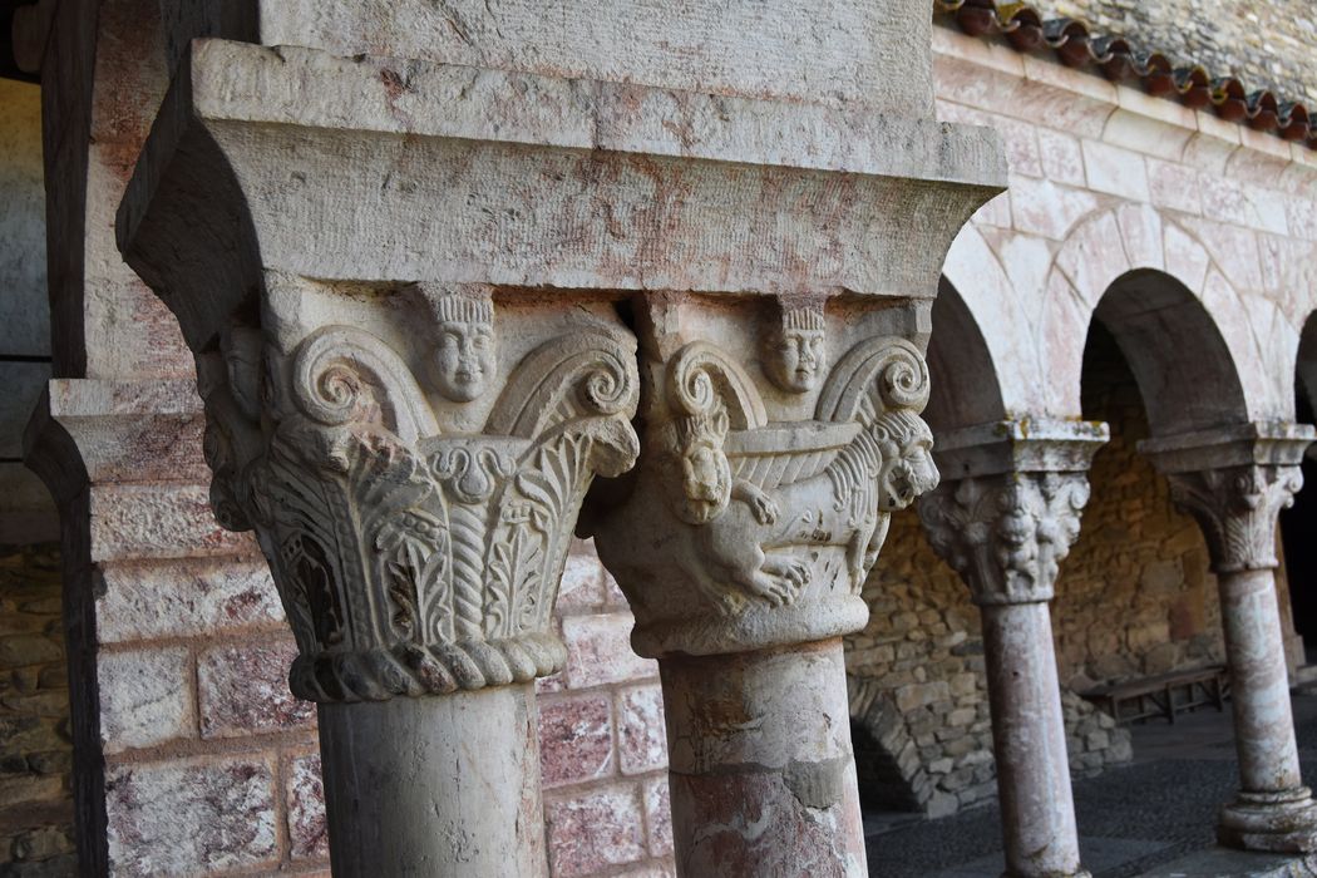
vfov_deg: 36.9
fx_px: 1317
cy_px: 439
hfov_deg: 53.1
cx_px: 658
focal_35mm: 36
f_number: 6.3
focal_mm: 24
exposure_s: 1/160
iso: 400
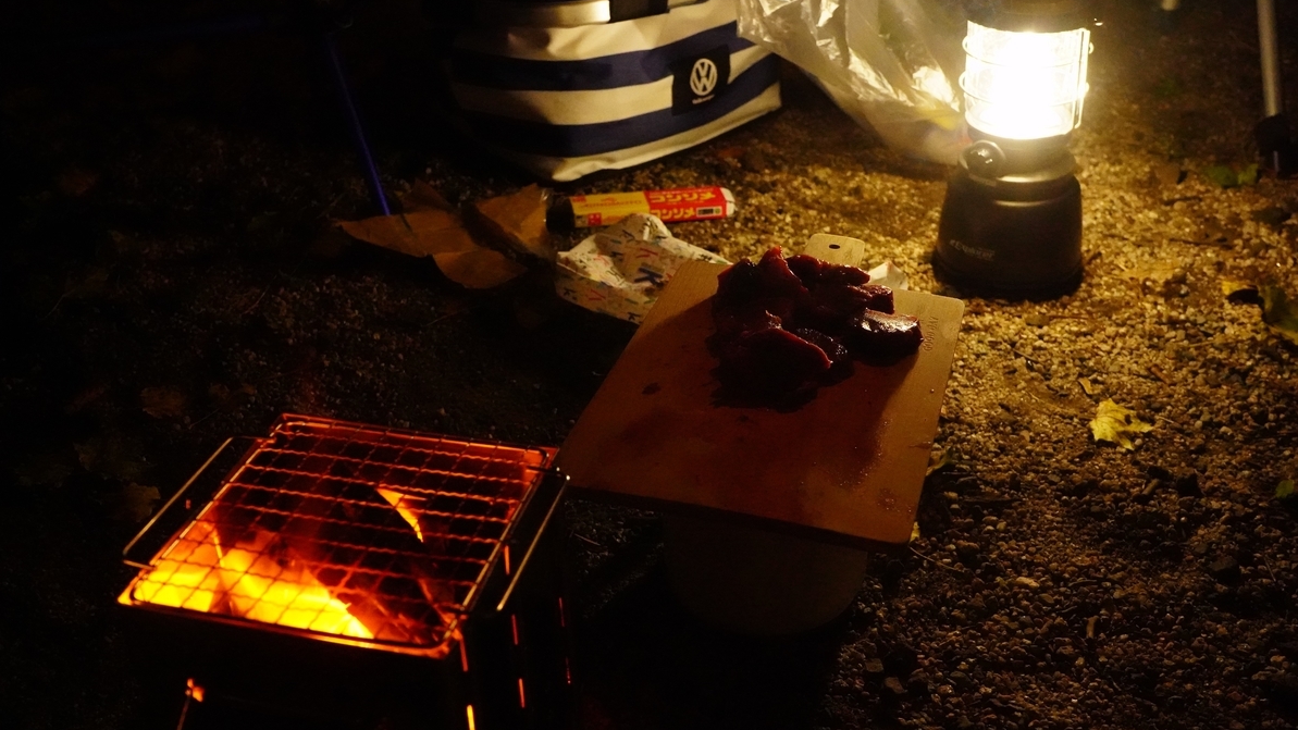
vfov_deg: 30.4
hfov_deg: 51.6
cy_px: 327
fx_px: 1342
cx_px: 646
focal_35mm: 39
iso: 25600
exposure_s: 1/160
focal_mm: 37
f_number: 7.1
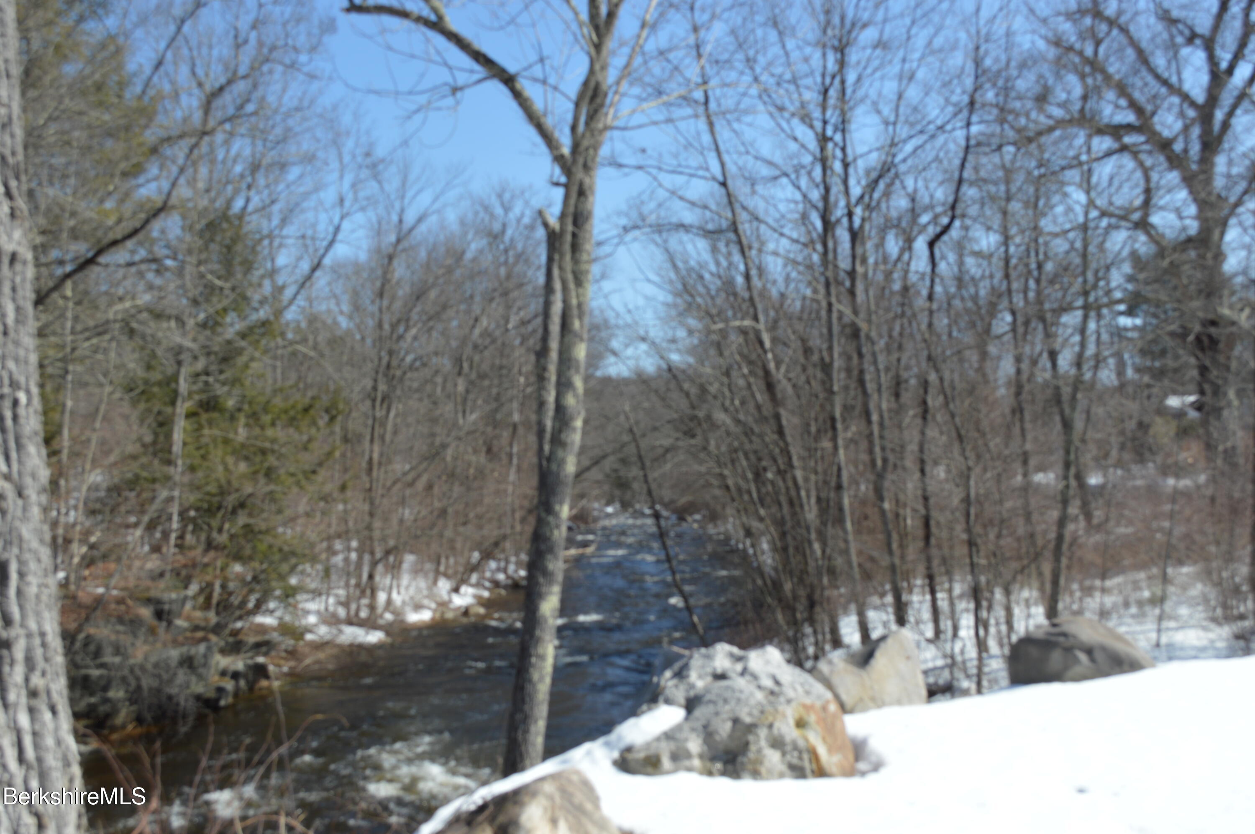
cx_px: 628
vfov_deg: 31.8
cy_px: 417
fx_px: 1463
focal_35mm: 42
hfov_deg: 46.4
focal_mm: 28
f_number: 7.1
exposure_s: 1/200
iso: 100
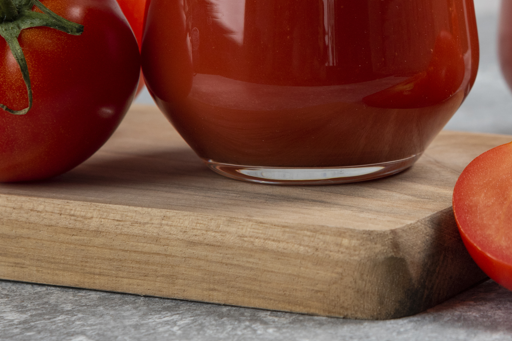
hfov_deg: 7.7
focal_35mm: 267
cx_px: 496
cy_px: -34
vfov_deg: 5.1
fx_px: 3798
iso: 400
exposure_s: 1/125
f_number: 8
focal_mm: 120
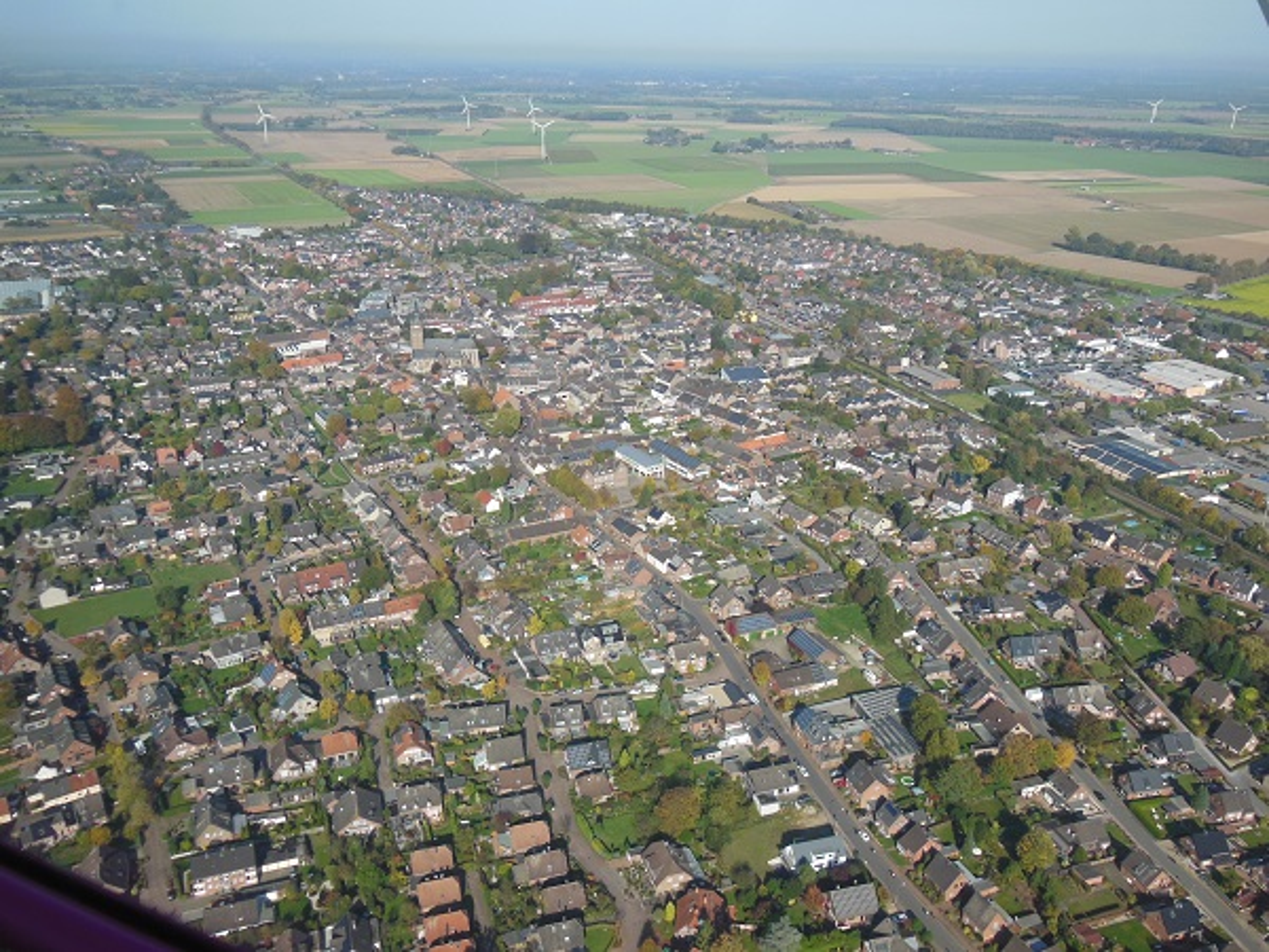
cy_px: 476
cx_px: 634
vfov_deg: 48.2
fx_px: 1063
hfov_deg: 61.7
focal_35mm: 29
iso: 125
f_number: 3.7
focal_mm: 5.2
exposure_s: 1/800
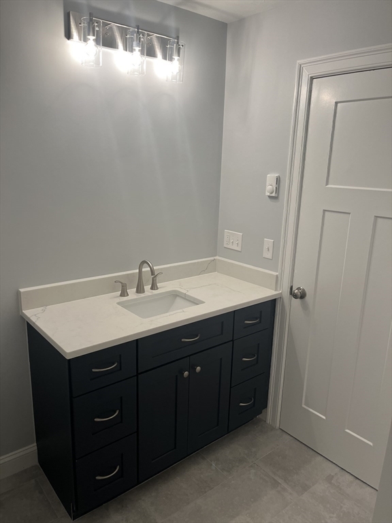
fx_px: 393
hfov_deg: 53.1
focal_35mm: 26
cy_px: 262
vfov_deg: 67.3
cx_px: 196
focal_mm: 5.1
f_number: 1.6
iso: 80
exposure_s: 1/120
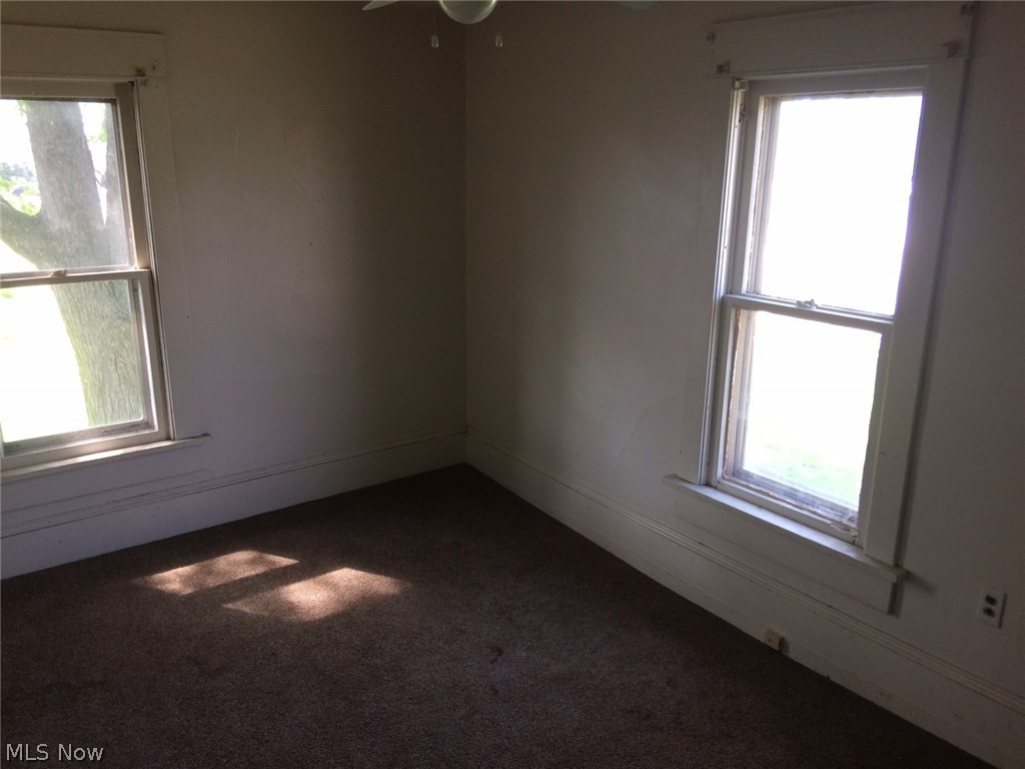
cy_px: 384
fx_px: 859
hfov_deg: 61.7
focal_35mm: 29
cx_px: 512
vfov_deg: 48.2
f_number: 2.2
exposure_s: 1/40
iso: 32
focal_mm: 4.15
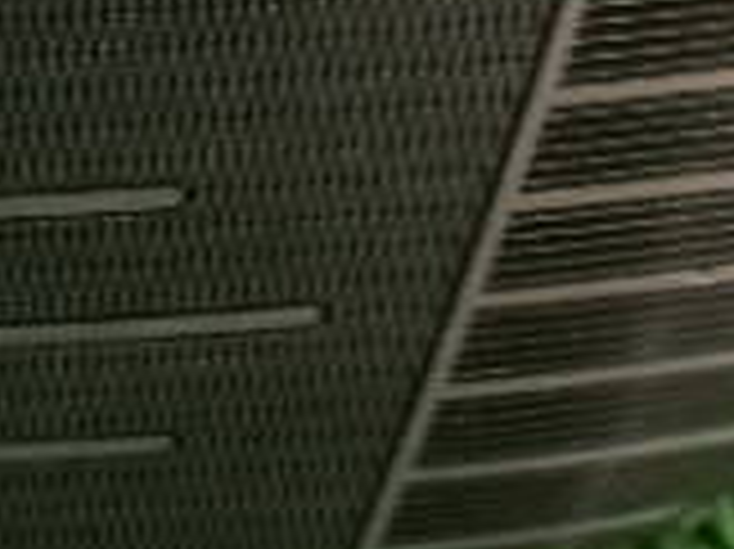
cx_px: -221
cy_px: 220
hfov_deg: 16.9
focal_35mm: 110
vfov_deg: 13.4
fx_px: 2331
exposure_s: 1/34
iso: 800
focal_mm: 5.1
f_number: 3.9
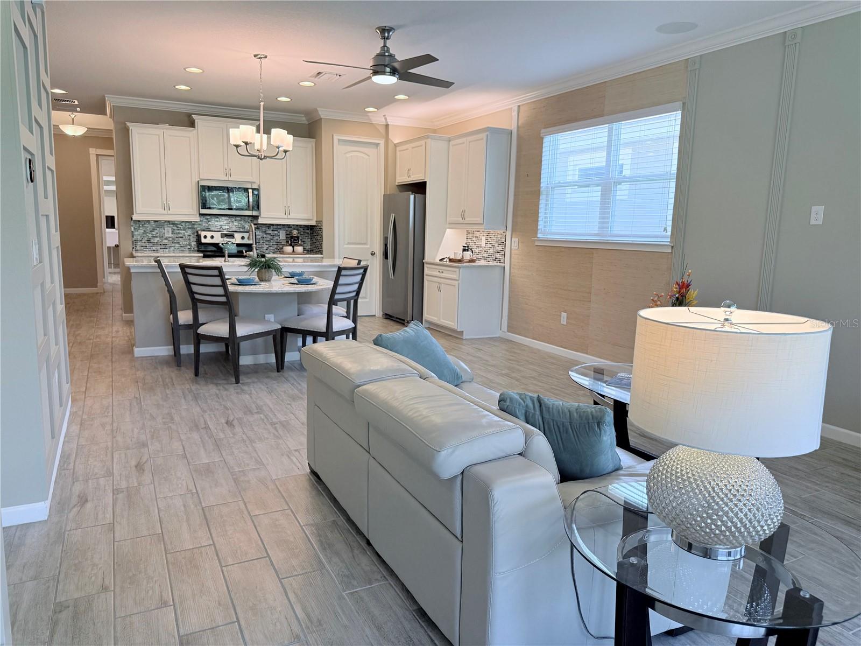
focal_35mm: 24
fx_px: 597
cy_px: 323
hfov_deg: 71.6
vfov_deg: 56.8
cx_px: 430
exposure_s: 1/198
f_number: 1.78
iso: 200
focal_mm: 6.76
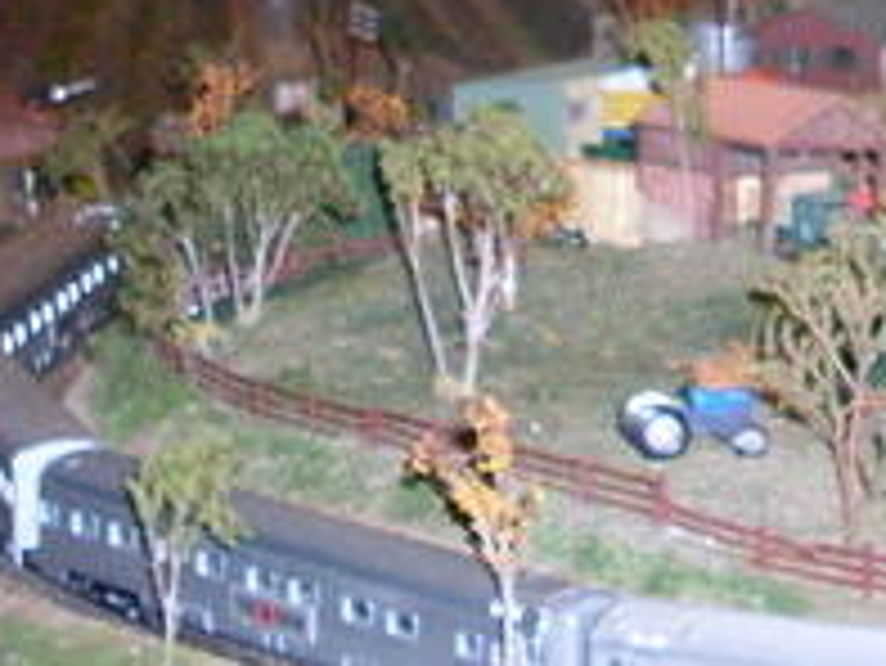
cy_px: -392
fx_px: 3944
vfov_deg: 9.3
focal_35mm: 154
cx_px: 1390
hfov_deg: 12.1
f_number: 2.8
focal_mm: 6.3
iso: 120
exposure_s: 1/45
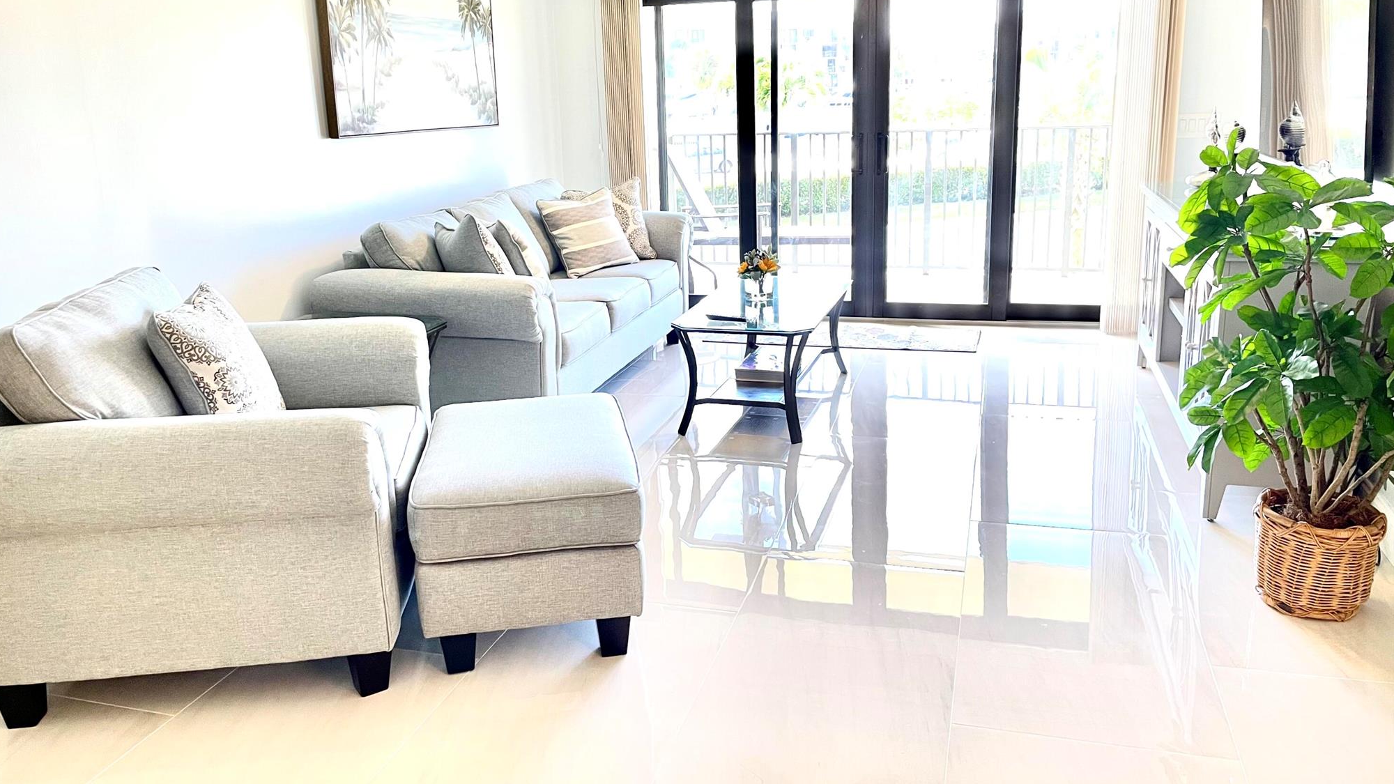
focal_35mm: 29
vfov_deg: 40.1
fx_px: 1072
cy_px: 339
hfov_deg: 66.1
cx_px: 682
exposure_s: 1/60
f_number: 1.6
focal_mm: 4.2
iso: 160
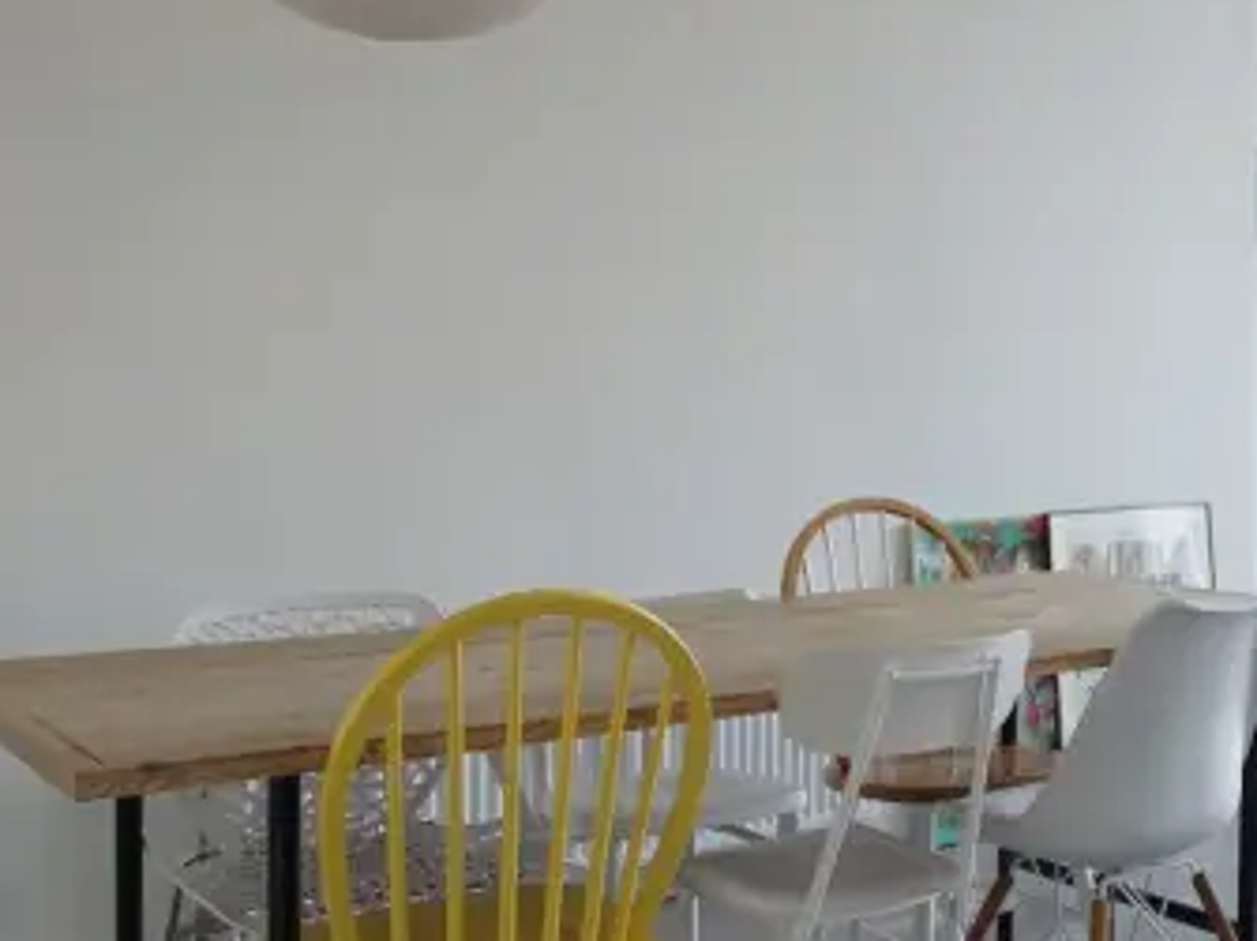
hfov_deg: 36.6
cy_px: 375
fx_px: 1706
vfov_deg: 30.8
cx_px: 1238
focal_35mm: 47
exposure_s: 1/60
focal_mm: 10
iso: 640
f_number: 3.5
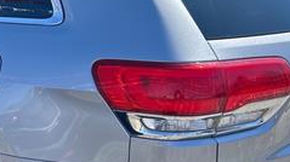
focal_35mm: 76
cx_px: 4
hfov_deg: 26.5
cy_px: 99
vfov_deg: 15.8
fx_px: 584
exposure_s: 1/1224
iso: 50
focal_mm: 5.7
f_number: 1.5
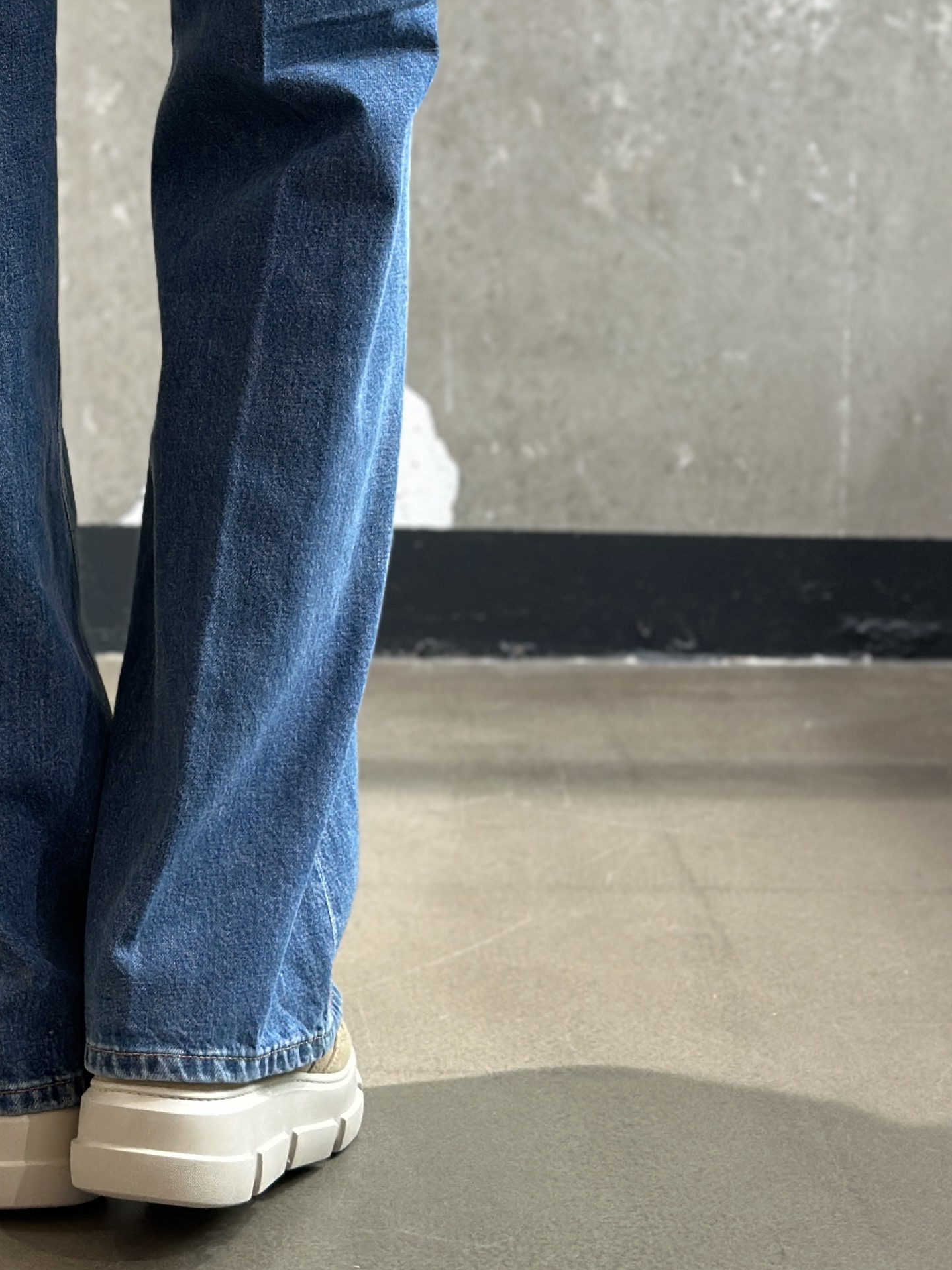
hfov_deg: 14.4
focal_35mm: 101
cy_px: 68
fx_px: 3704
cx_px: -17
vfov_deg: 19.0
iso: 100
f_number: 1.78
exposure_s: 1/50
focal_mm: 6.86
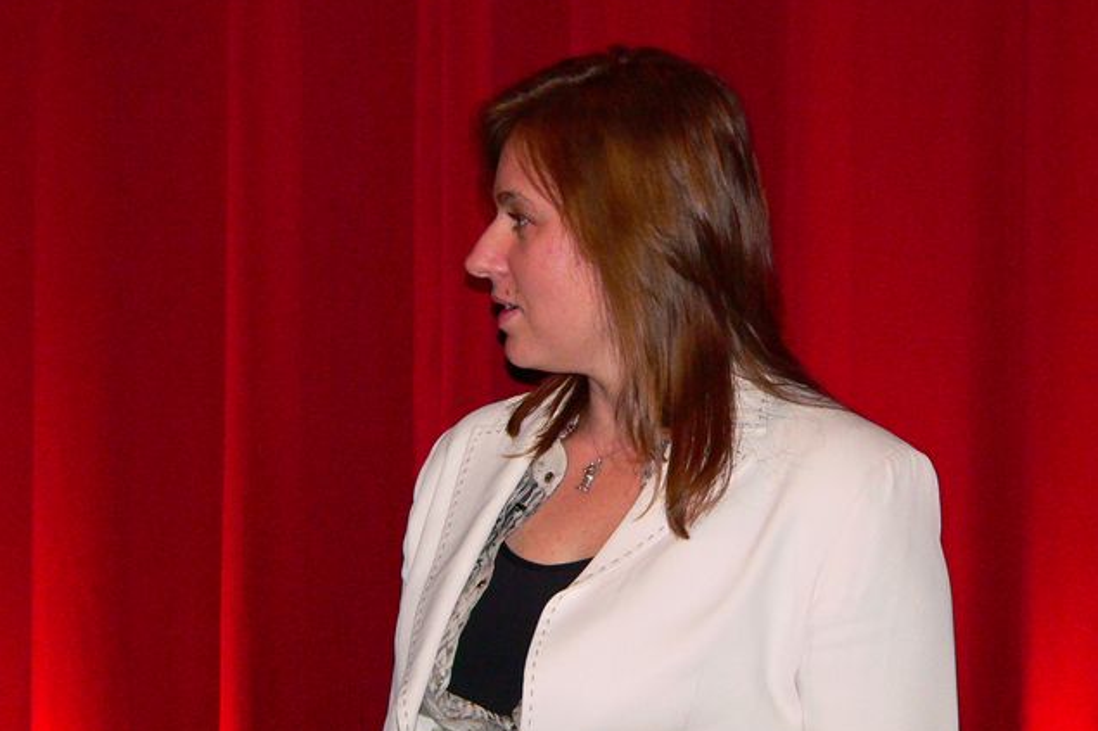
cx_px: 552
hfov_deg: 10.5
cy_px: 337
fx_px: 5976
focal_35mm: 196
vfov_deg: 7.0
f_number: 2.8
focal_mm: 31.1
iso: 400
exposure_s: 1/60
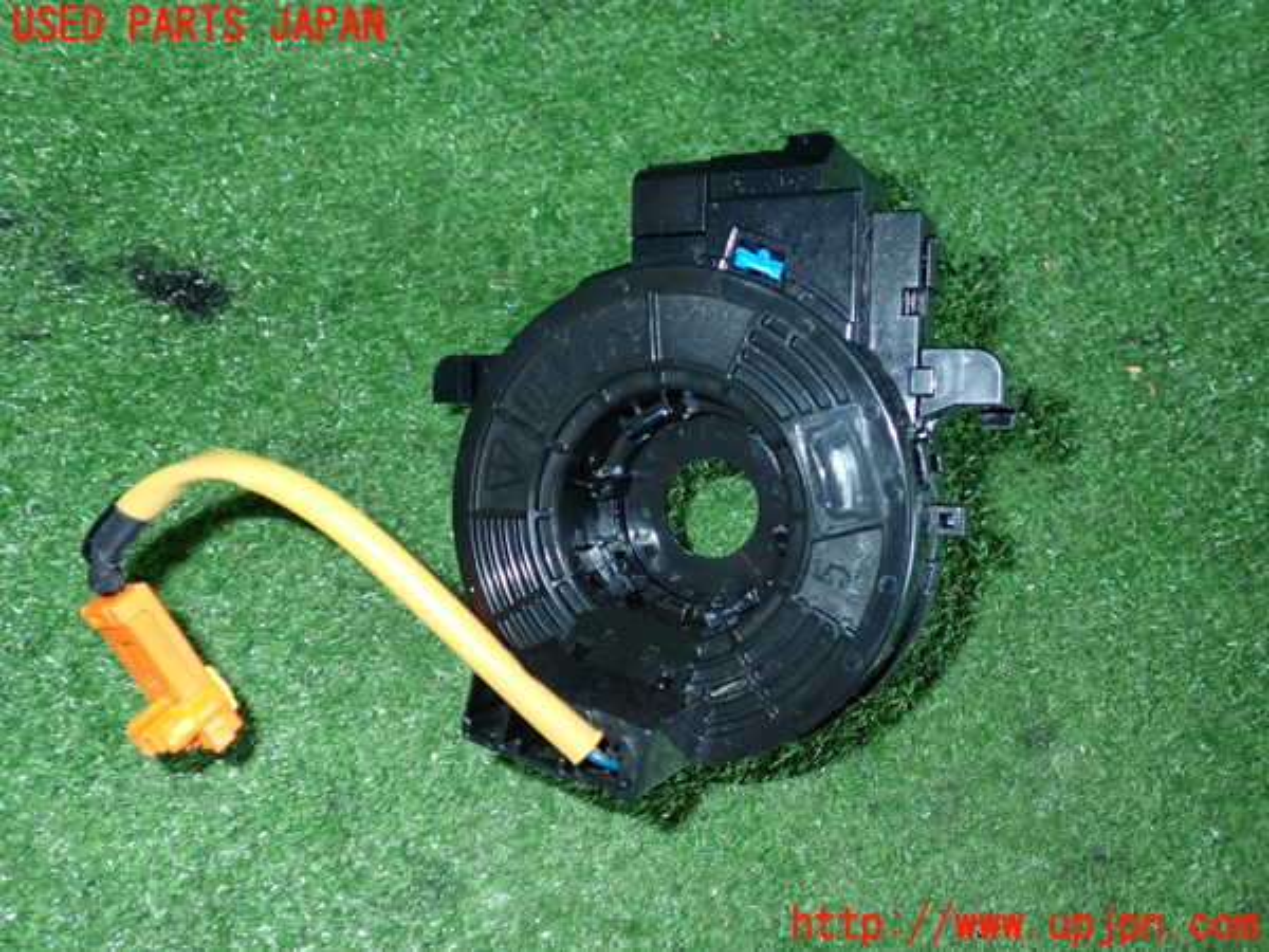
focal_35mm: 32
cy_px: 476
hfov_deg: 56.8
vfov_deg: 44.2
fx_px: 1173
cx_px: 634
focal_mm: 5.79
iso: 320
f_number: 7.1
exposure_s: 1/30
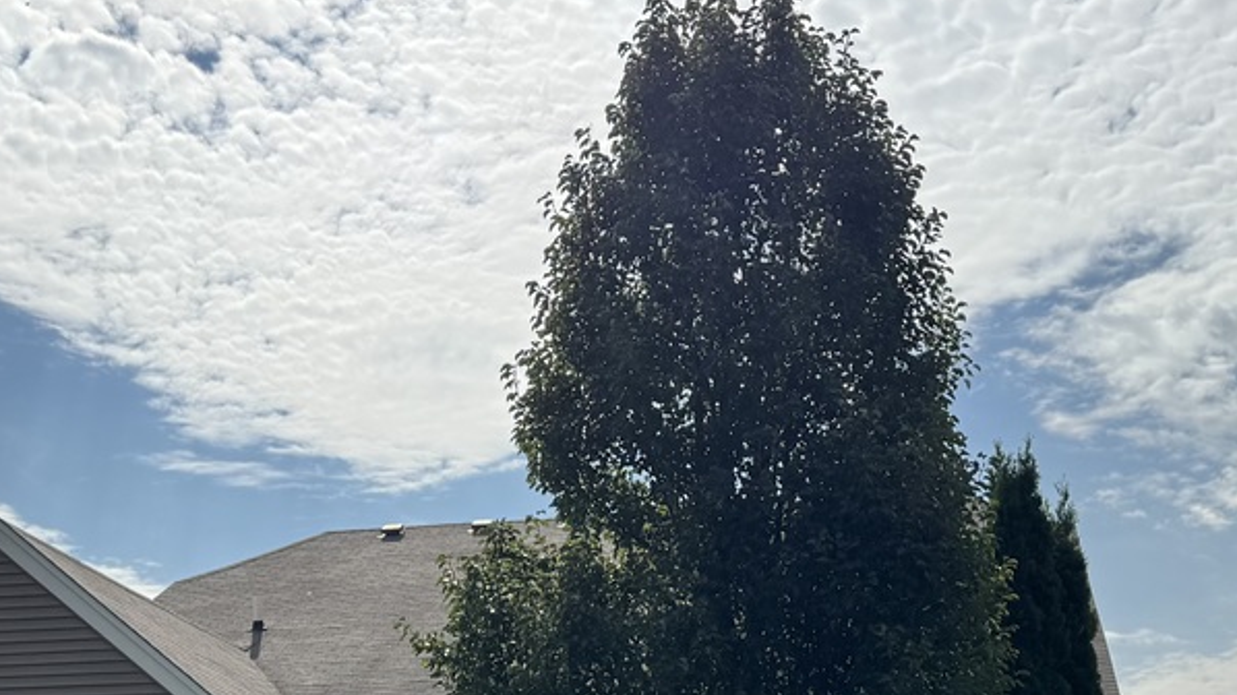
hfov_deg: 33.0
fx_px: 2066
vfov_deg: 17.9
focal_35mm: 63
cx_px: 412
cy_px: 904
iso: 100
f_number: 1.78
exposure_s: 1/12346
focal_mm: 6.76
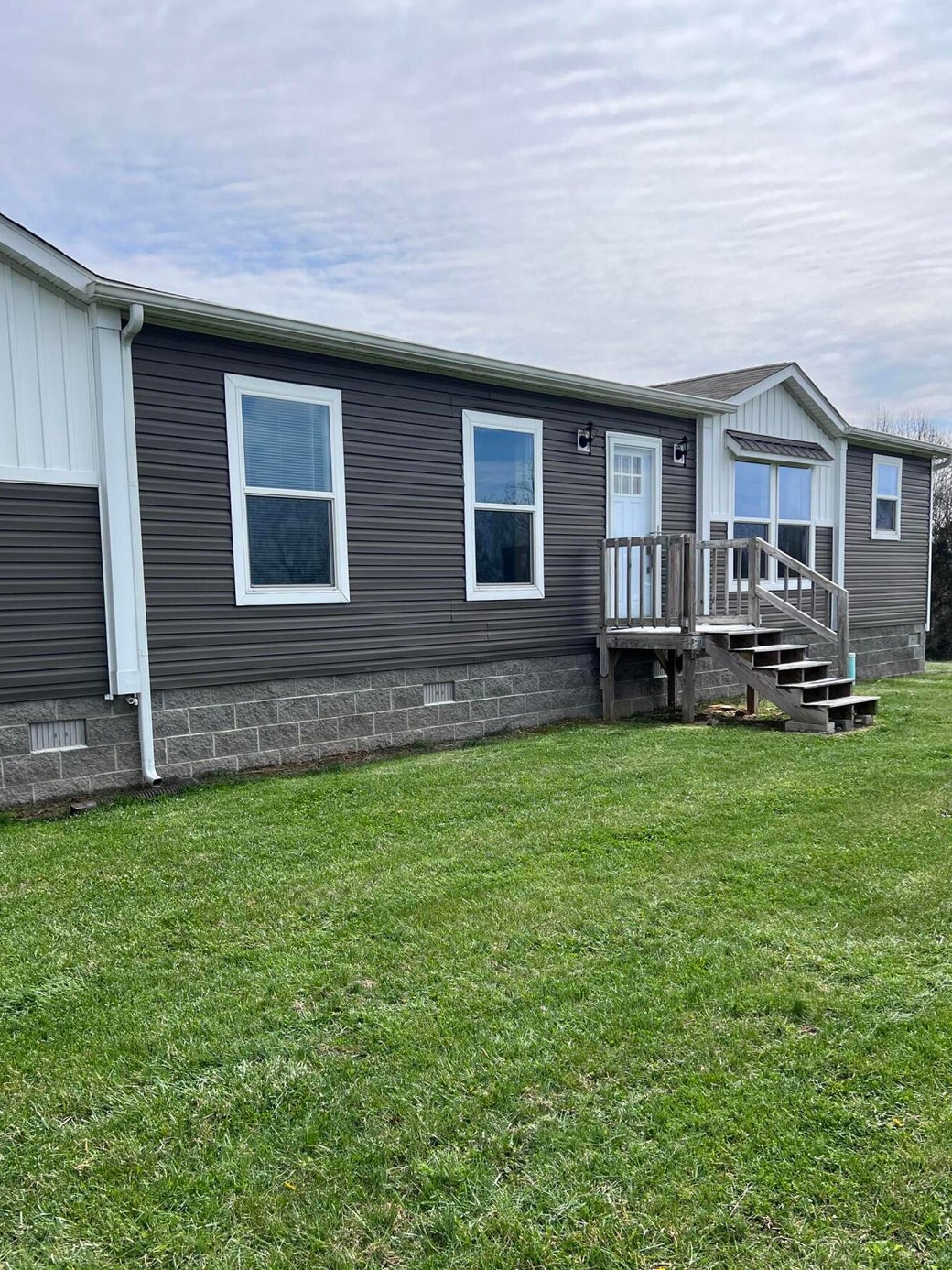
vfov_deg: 59.8
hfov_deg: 46.8
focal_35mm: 30
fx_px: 1100
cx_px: 452
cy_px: 702
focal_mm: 5.7
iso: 50
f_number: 1.5
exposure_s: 1/6579
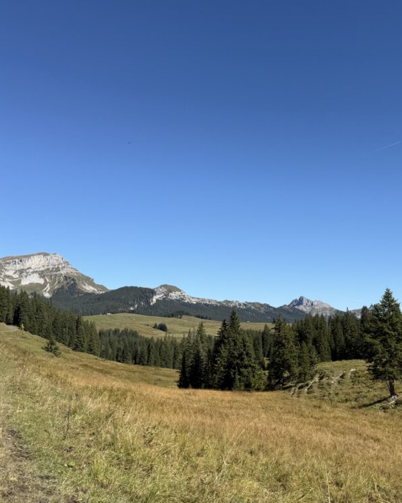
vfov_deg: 55.6
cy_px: 242
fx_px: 476
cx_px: 243
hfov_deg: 45.5
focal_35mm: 32
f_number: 1.78
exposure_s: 1/4405
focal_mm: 6.76
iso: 80
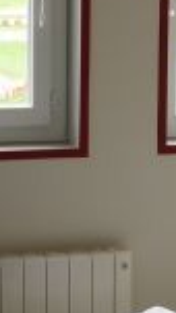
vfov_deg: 13.5
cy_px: 254
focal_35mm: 158
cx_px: 256
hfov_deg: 7.6
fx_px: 1310
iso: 80
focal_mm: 5.5
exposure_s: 1/50
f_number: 2.8
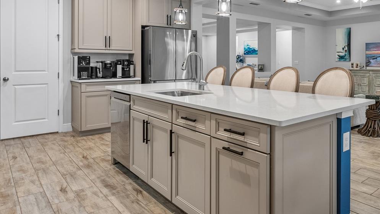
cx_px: 275
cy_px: 57
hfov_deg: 66.4
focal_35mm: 27
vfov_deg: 41.8
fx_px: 272
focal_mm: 16
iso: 400
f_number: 9
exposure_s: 1/1.25
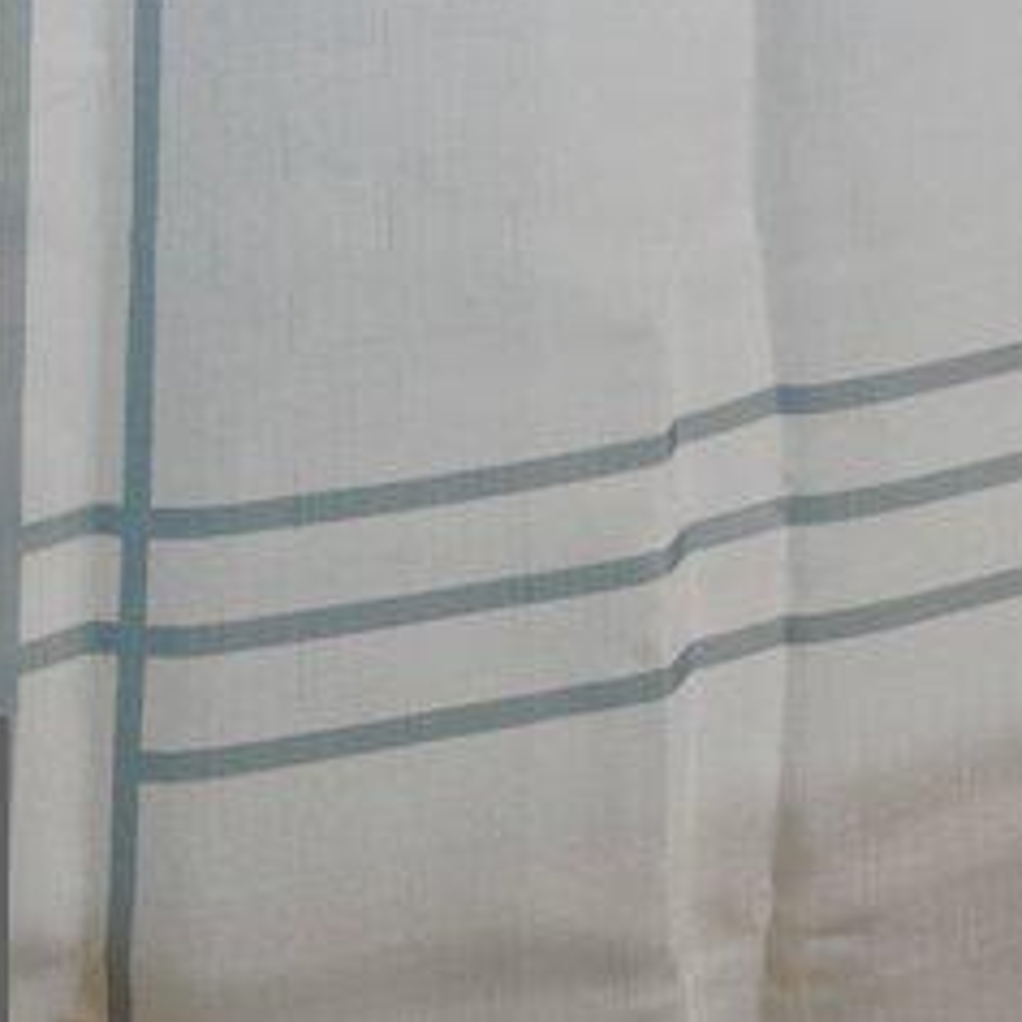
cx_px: 3467
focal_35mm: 125
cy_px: -1912
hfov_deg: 9.4
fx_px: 4175
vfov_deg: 10.5
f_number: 8
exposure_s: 1/5
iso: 500
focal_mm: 17
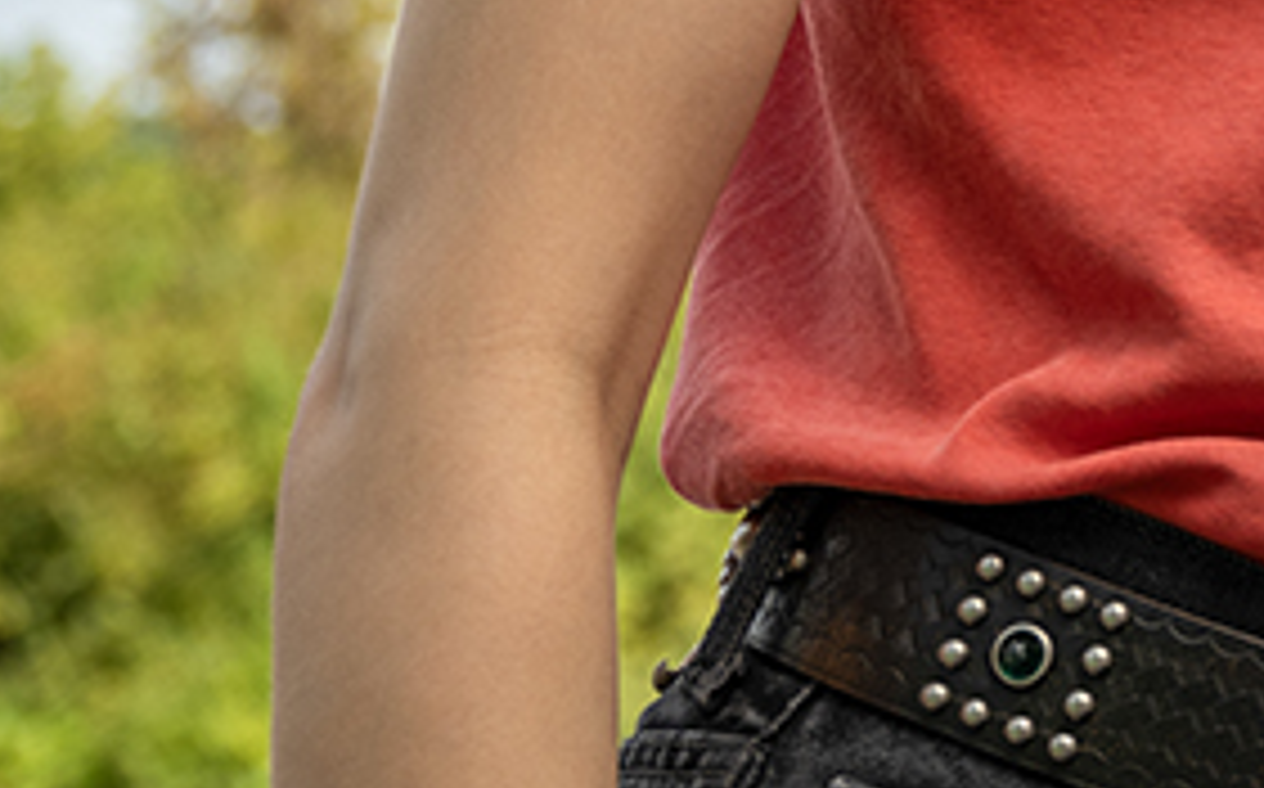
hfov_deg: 11.6
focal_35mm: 170
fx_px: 5850
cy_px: -599
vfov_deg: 7.5
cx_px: 2110
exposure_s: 1/750
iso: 140
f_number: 4
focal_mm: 39
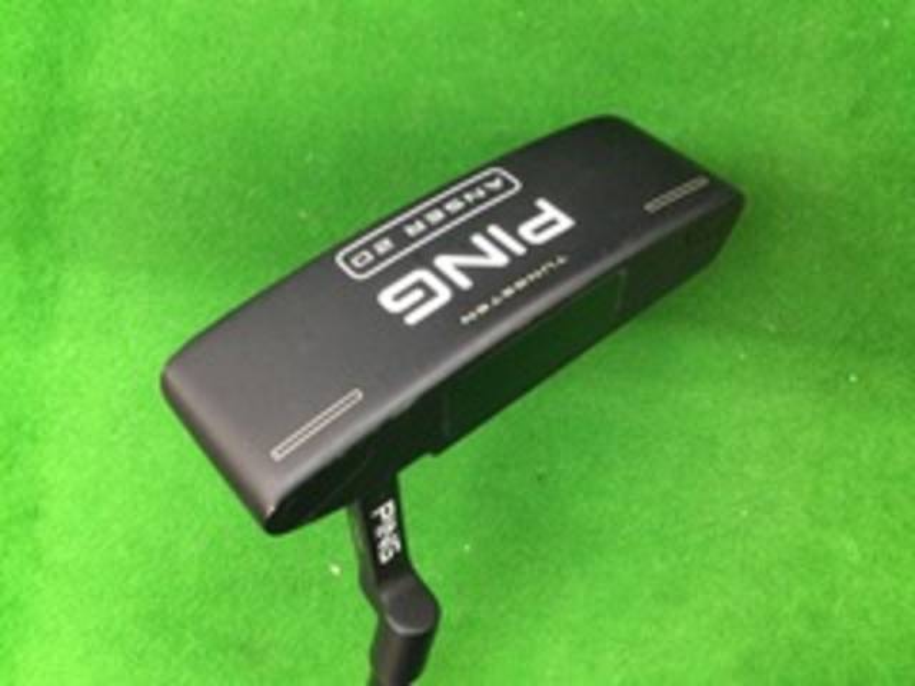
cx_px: 458
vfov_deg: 45.4
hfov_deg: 58.4
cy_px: 343
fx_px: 819
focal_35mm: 31
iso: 200
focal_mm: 3.3
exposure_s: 1/24
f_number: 2.4
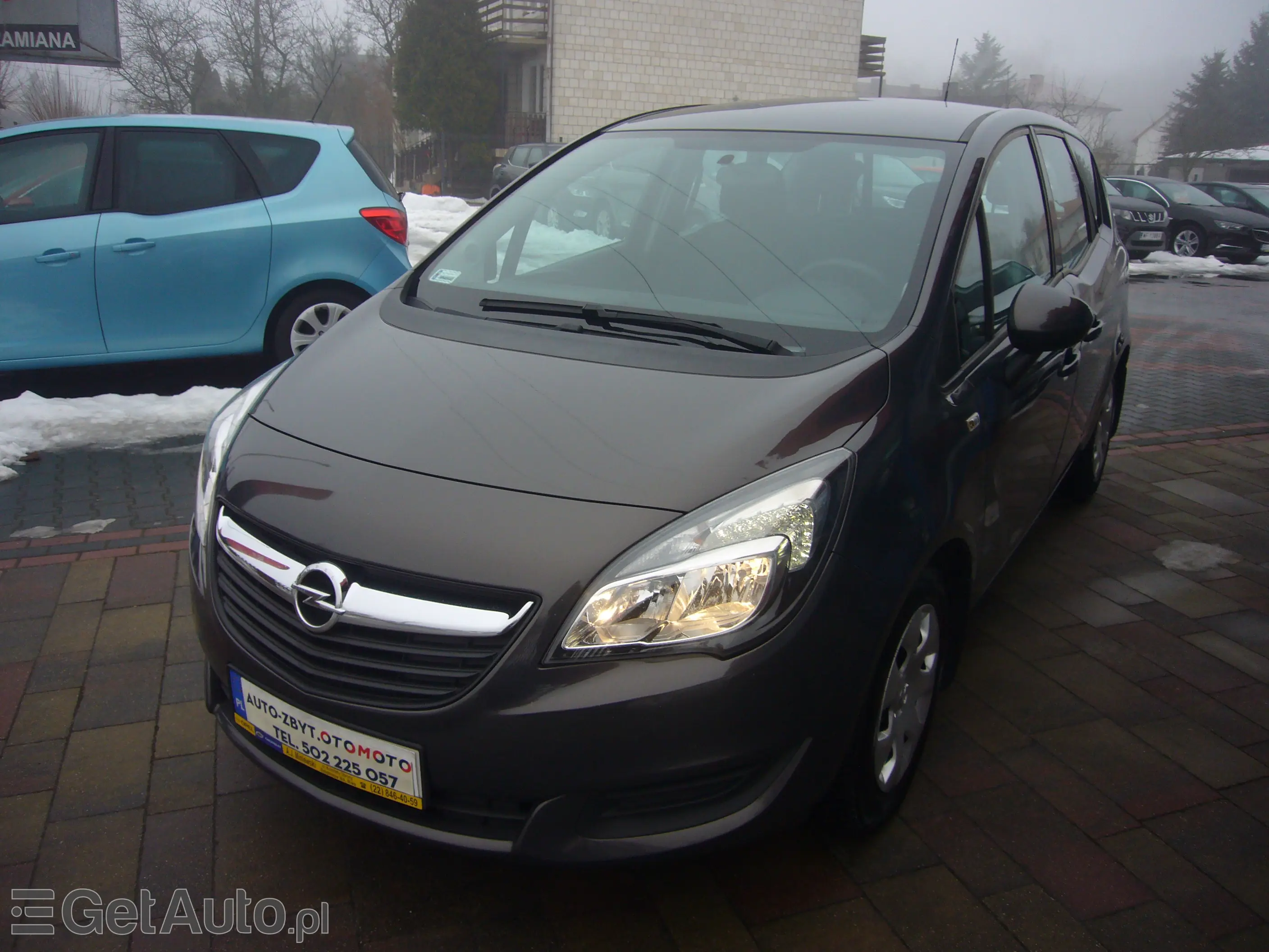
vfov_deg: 49.7
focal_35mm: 28
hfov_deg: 63.4
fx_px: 1026
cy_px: 476
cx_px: 634
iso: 80
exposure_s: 1/200
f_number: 2.8
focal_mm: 4.6
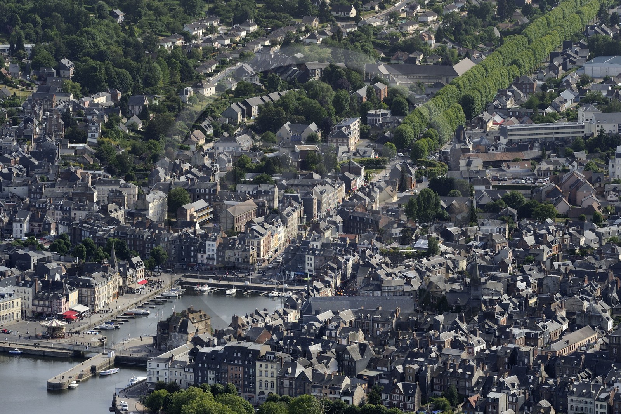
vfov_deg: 7.8
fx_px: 3018
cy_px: 207
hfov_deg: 11.7
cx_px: 310
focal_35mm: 175
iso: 400
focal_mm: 175
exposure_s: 1/500
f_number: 8
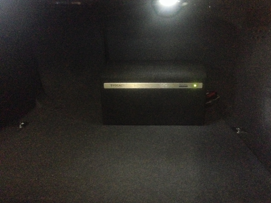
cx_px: 137
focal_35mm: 67
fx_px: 525
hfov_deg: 29.0
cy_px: 101
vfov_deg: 21.9
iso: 3200
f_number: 2.4
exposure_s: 1/15
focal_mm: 4.12
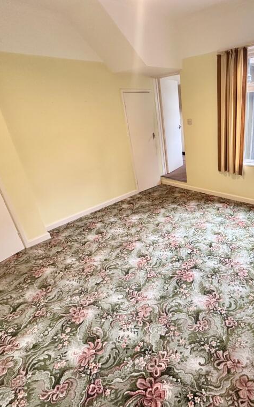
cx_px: 187
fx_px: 222
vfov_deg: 85.1
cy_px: 205
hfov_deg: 57.0
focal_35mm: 20
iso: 200
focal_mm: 2.22
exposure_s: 1/50
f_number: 2.2
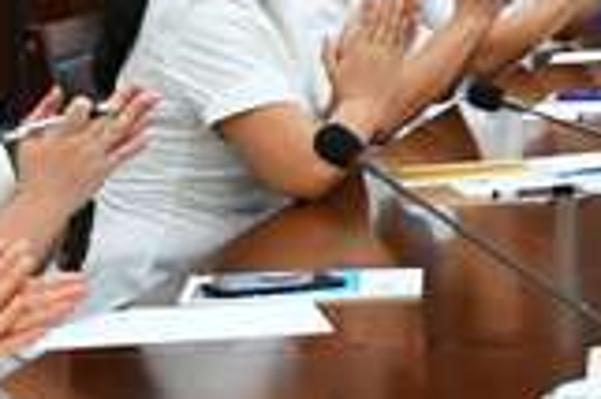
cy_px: -259
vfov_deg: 6.8
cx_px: 1180
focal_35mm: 199
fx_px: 3319
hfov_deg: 9.7
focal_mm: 27
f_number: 4.5
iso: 1000
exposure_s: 1/80
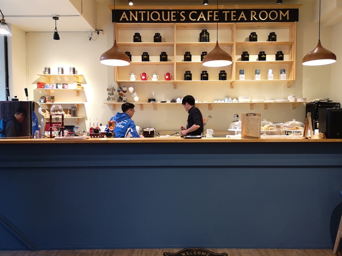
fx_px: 267
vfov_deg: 51.4
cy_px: 128
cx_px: 171
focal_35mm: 27
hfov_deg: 65.3
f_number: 1.8
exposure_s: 1/33.3
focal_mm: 3.95
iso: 400
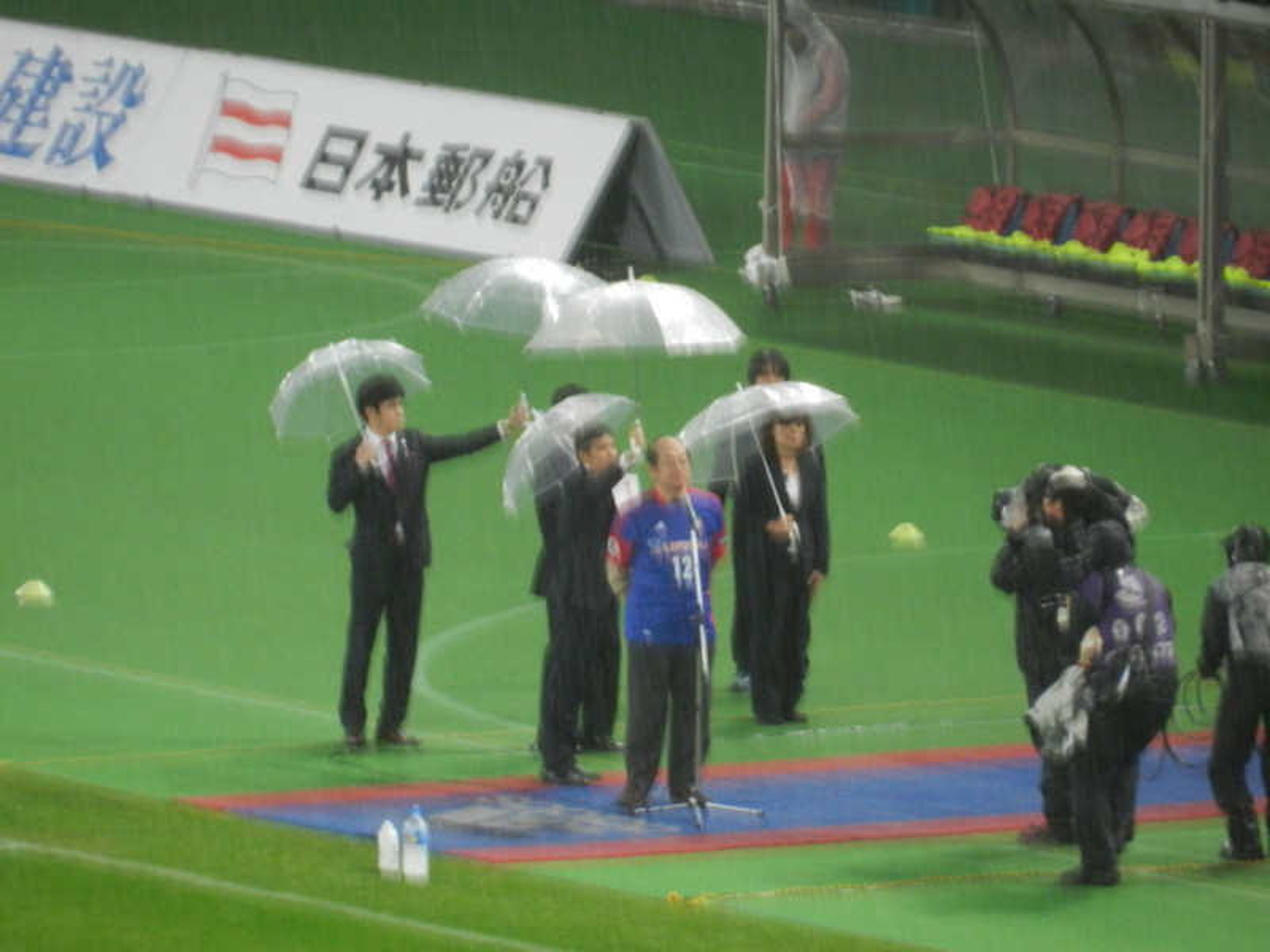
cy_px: 476
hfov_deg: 2.4
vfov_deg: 1.8
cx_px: 635
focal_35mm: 810
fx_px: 29717
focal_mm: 144
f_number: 5.7
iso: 400
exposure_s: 1/40
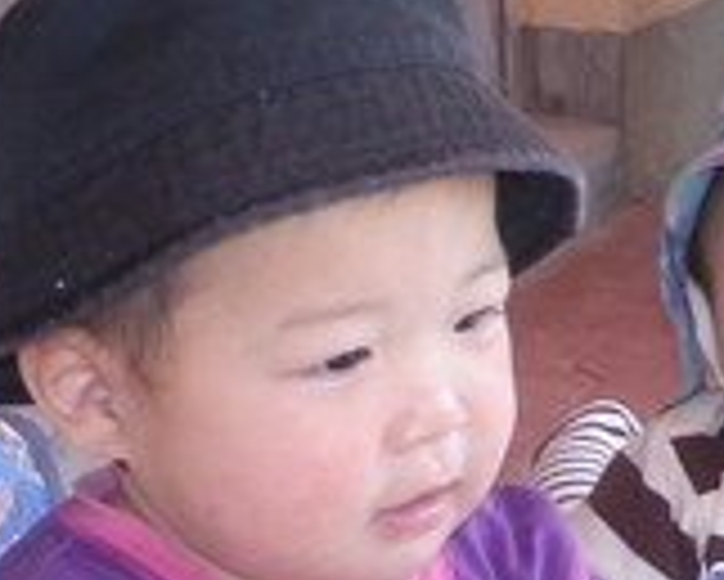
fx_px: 1587
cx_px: 504
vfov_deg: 20.4
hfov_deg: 25.5
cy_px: 481
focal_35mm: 74
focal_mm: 6.36
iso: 80
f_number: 3.9
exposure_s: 1/250
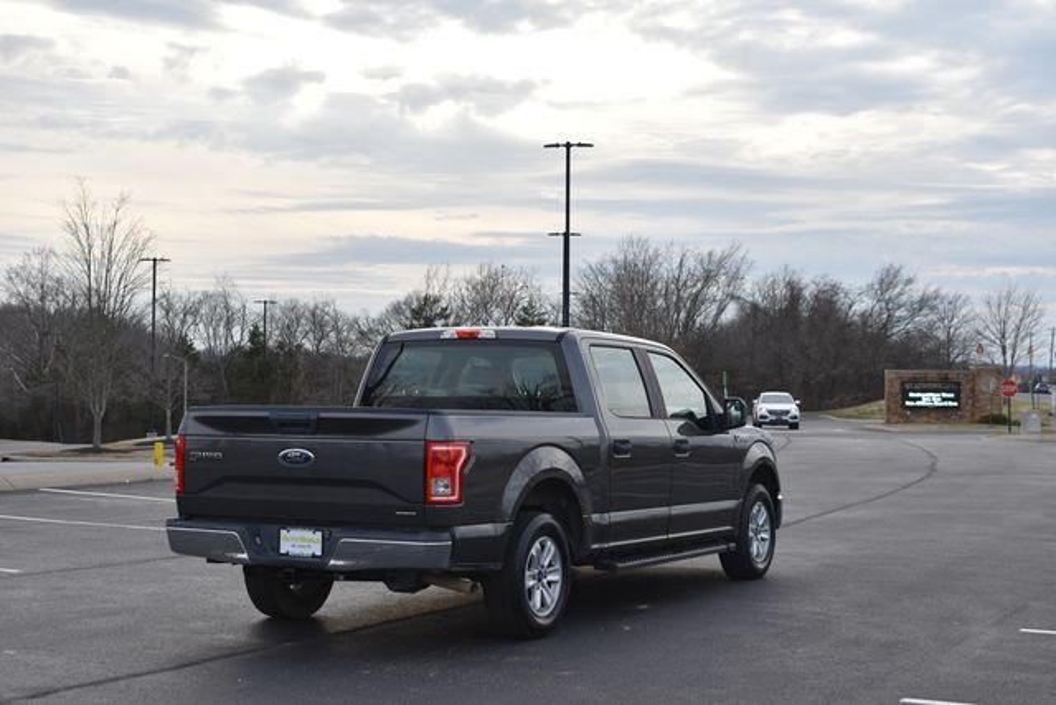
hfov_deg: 35.0
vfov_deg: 23.8
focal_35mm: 57
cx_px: 528
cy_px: 352
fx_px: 1672
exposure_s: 1/250
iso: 200
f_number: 7.1
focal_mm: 38
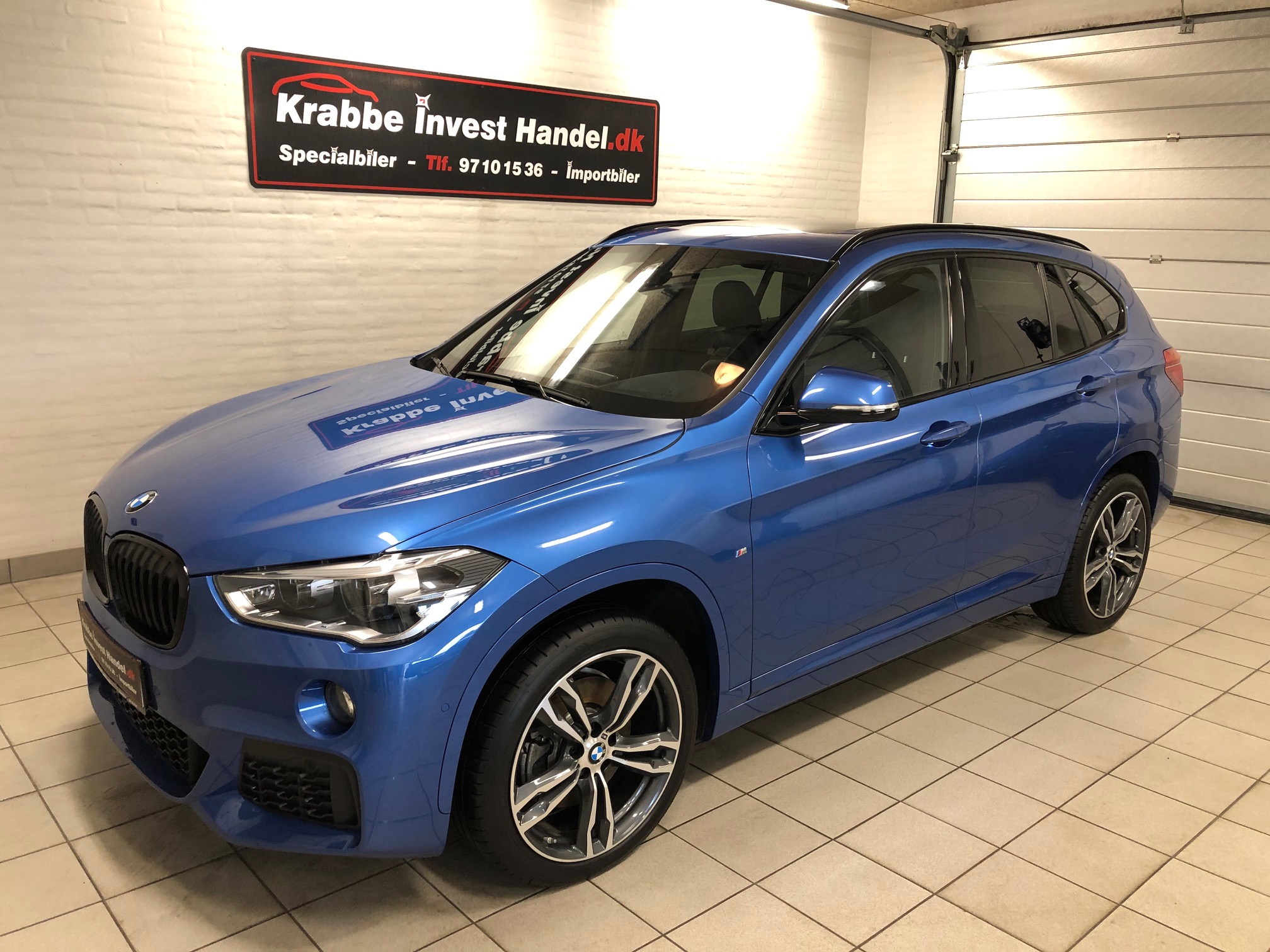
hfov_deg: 63.4
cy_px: 476
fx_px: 1027
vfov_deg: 49.7
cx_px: 635
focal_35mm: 28
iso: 50
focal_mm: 3.99
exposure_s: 1/17
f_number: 1.8
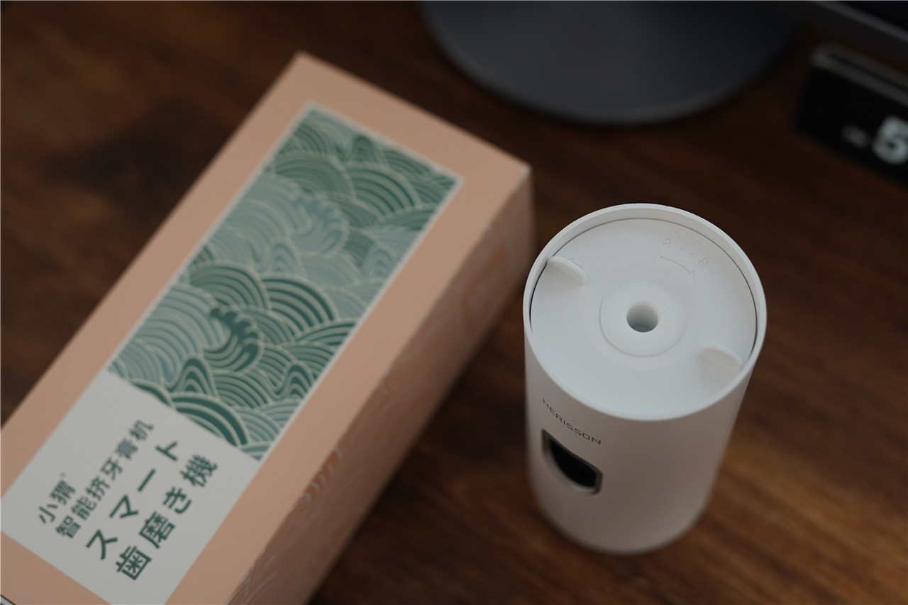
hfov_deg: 39.6
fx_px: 1261
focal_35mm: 50
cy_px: 302
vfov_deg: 27.0
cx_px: 454
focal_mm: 50
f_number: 2.2
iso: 800
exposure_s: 1/80
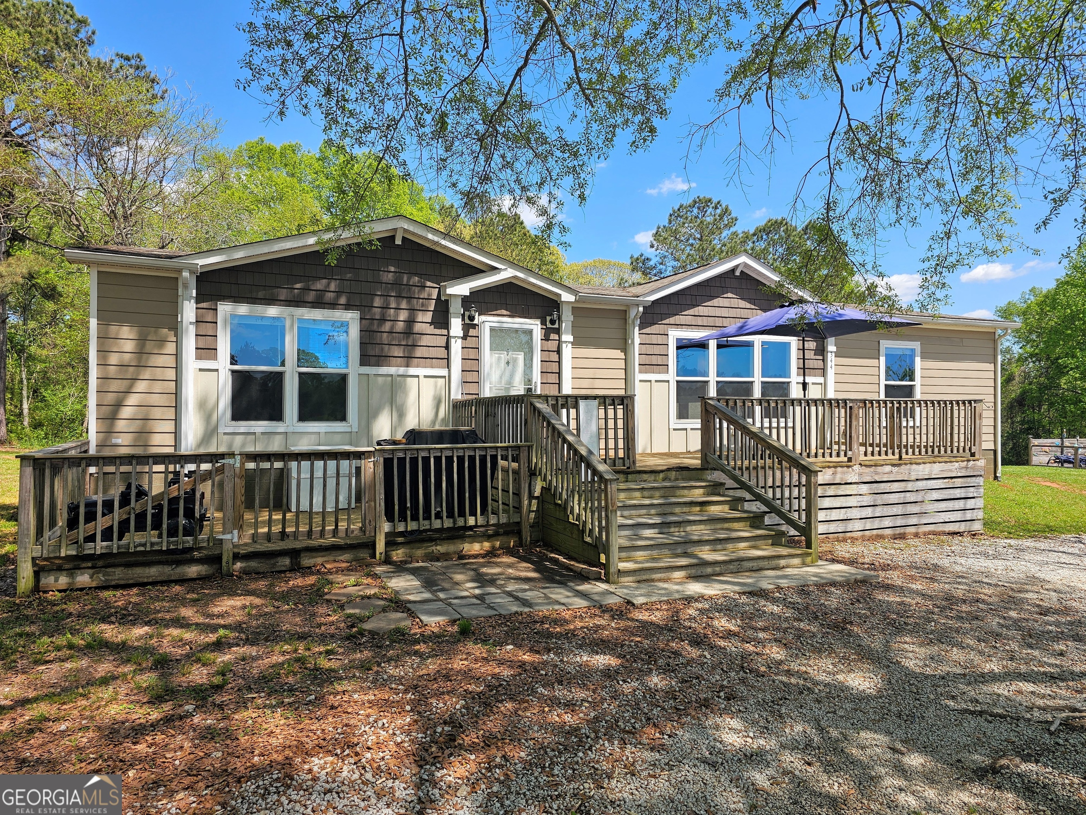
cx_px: 543
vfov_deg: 58.9
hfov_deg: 73.9
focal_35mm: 23
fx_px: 722
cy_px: 408
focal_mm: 6.3
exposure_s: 1/599
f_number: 1.7
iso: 12
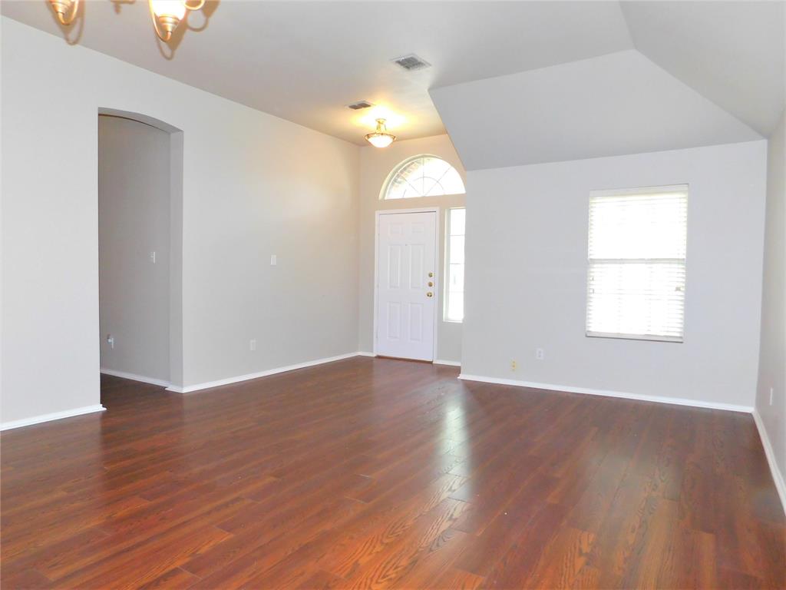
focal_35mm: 23
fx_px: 522
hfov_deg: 73.9
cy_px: 295
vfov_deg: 58.9
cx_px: 393
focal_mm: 4
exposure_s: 1/30
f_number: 3
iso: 400
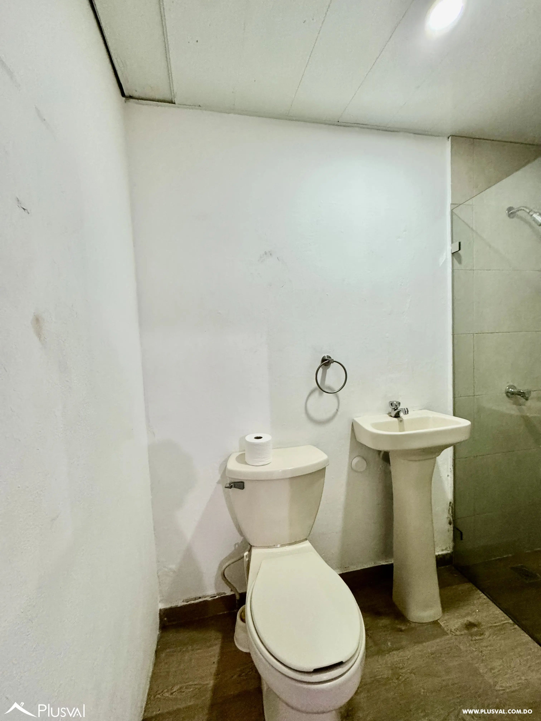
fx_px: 292
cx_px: 270
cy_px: 360
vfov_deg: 102.1
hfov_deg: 85.7
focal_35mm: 14
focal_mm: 2.22
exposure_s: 1/60
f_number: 2.2
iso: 400
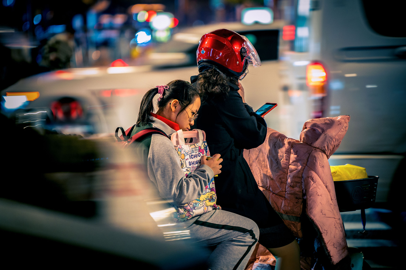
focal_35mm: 180
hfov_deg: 11.4
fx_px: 2030
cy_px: 135
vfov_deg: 7.6
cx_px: 203
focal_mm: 180
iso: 1000
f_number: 2.8
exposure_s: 1/20
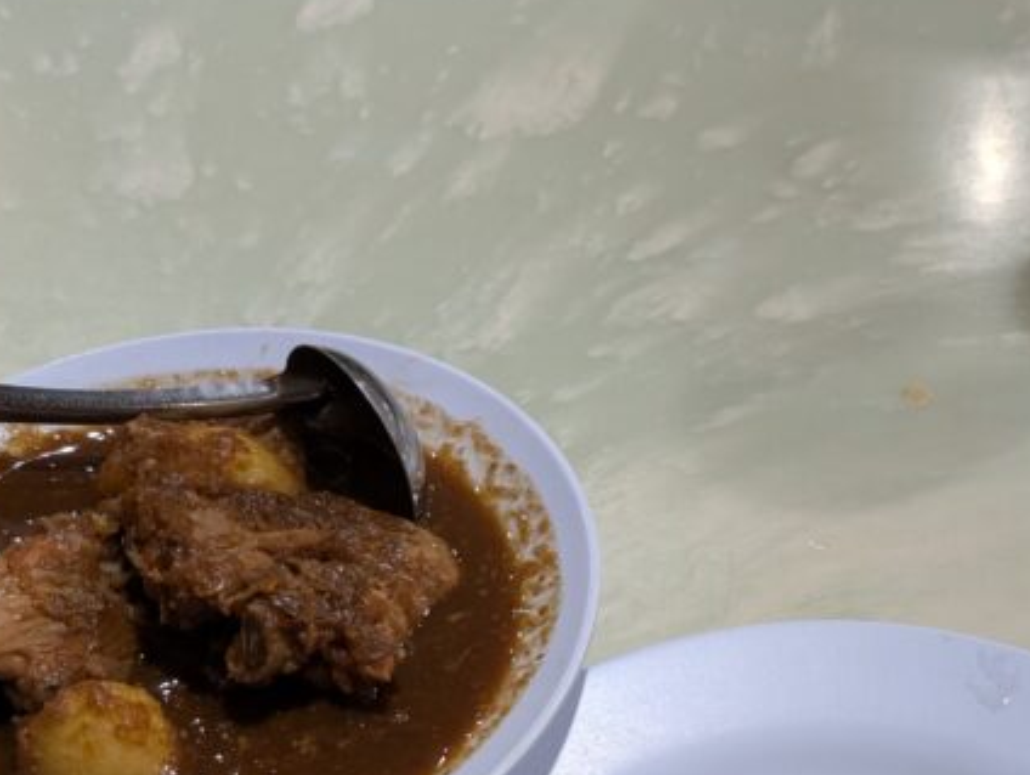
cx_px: 782
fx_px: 1728
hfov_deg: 32.5
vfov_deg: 24.3
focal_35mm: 58
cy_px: 747
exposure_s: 1/50
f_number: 1.68
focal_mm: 6.9
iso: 117
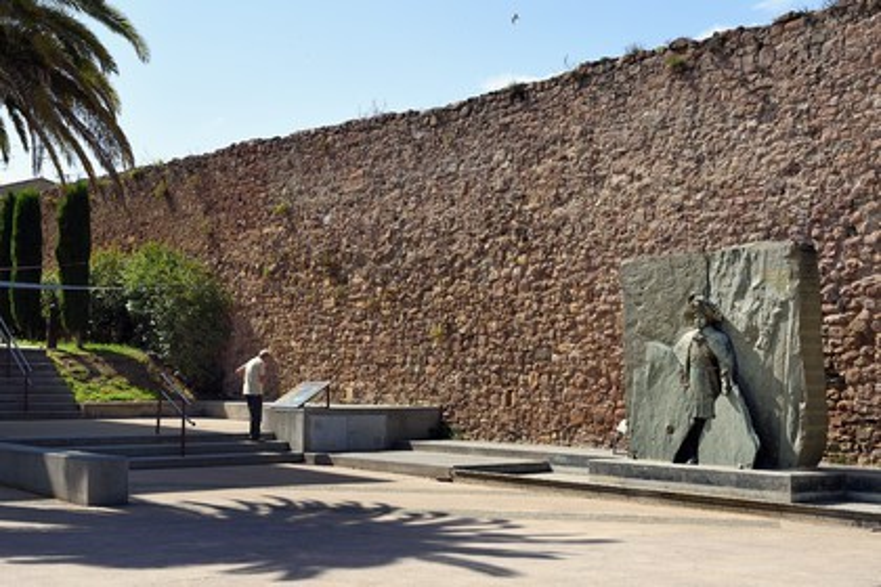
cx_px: 440
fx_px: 1224
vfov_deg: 27.0
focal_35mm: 50
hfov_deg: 39.6
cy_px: 294
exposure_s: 1/320
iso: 200
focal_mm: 50
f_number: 10
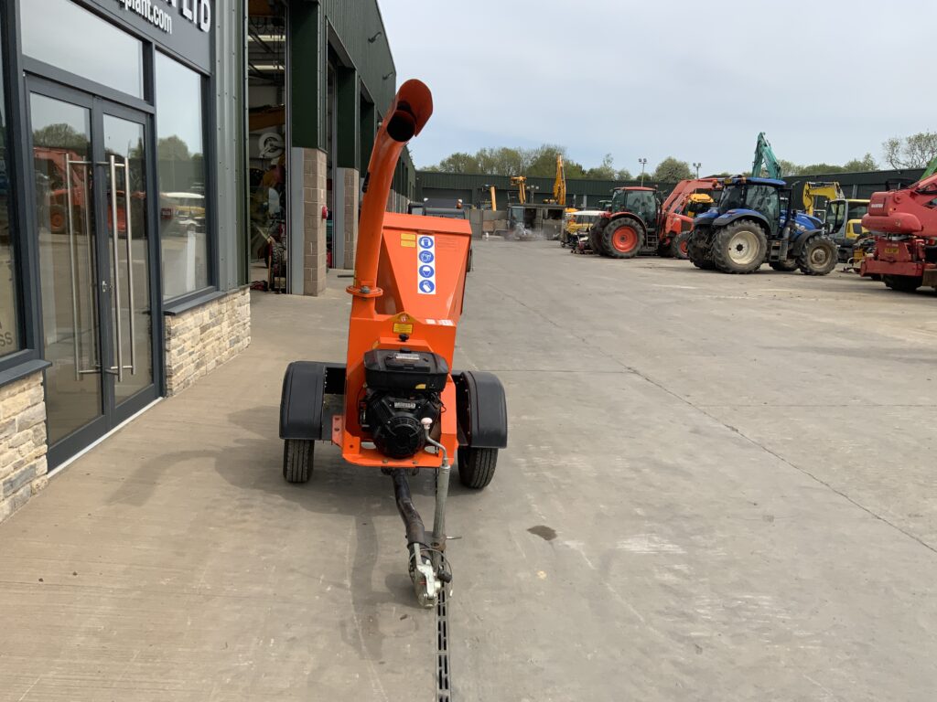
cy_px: 351
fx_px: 785
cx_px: 468
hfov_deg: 61.7
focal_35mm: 29
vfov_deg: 48.2
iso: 16
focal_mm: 3
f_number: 1.8
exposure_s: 1/1730
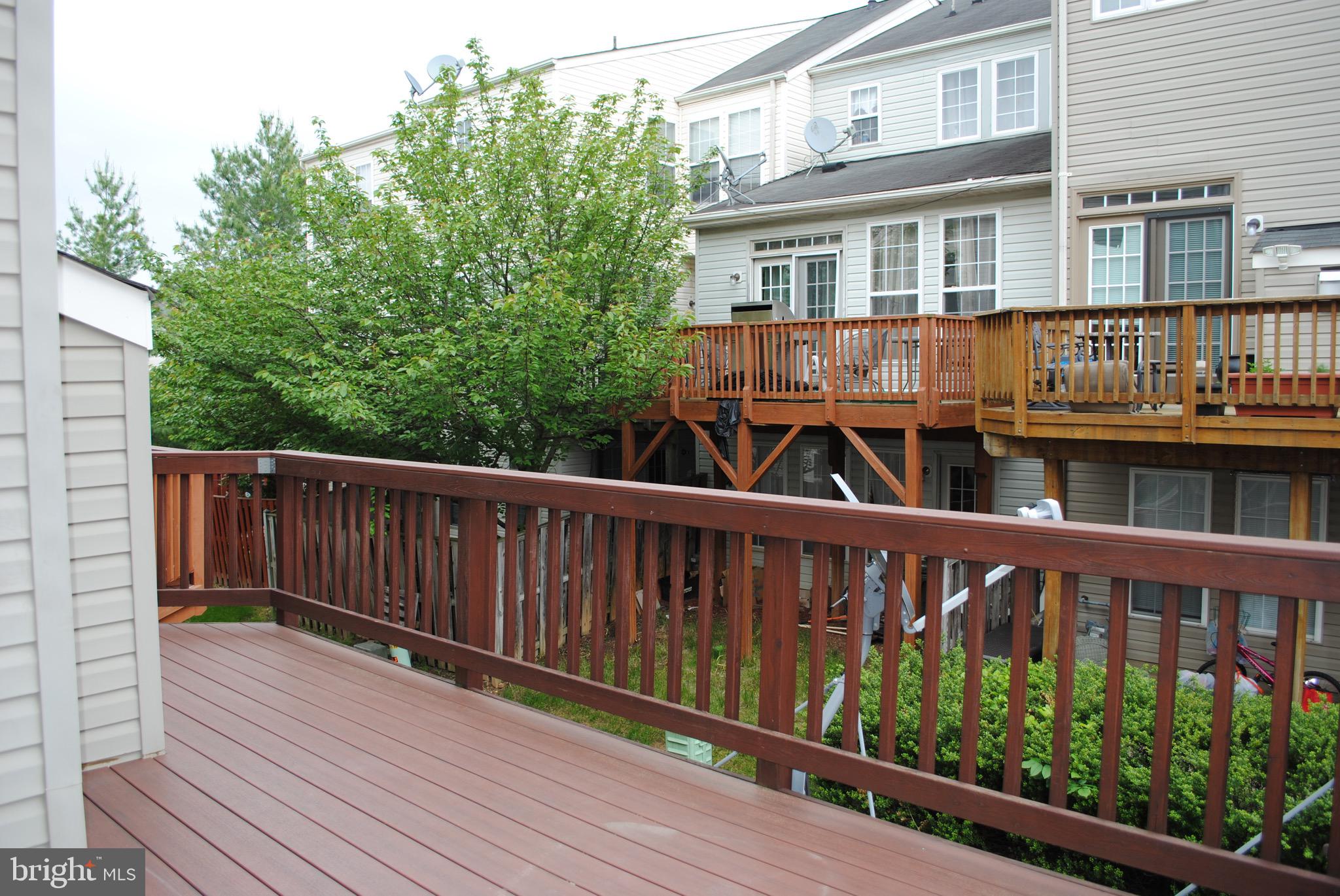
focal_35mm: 27
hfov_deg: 67.3
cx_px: 670
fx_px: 1006
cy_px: 448
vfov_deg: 48.0
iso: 100
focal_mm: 18
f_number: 4.5
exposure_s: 1/200
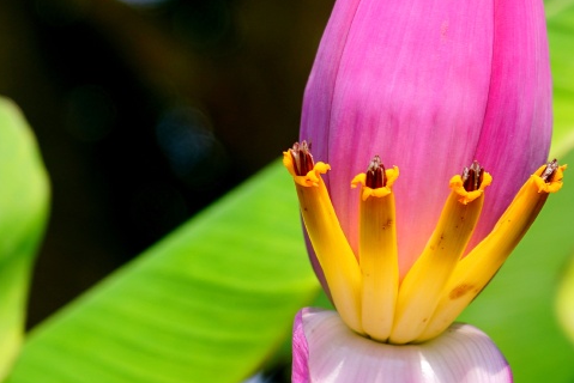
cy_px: 145
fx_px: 3398
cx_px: 419
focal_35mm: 213
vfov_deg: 6.5
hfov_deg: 9.6
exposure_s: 1/200
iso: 50
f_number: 5.6
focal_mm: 57
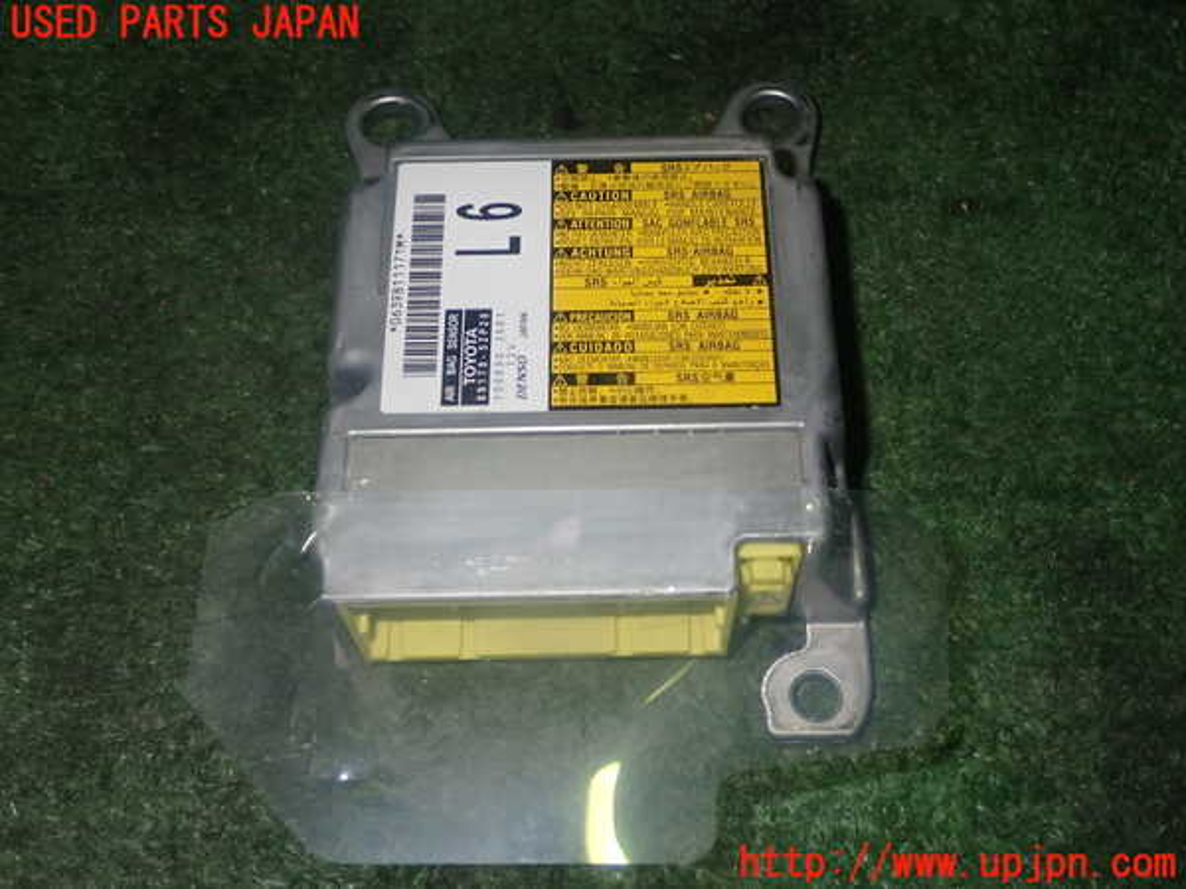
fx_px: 1405
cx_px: 593
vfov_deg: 35.1
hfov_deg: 45.8
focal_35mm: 41
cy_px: 444
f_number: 8
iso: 320
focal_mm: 7.31
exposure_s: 1/40
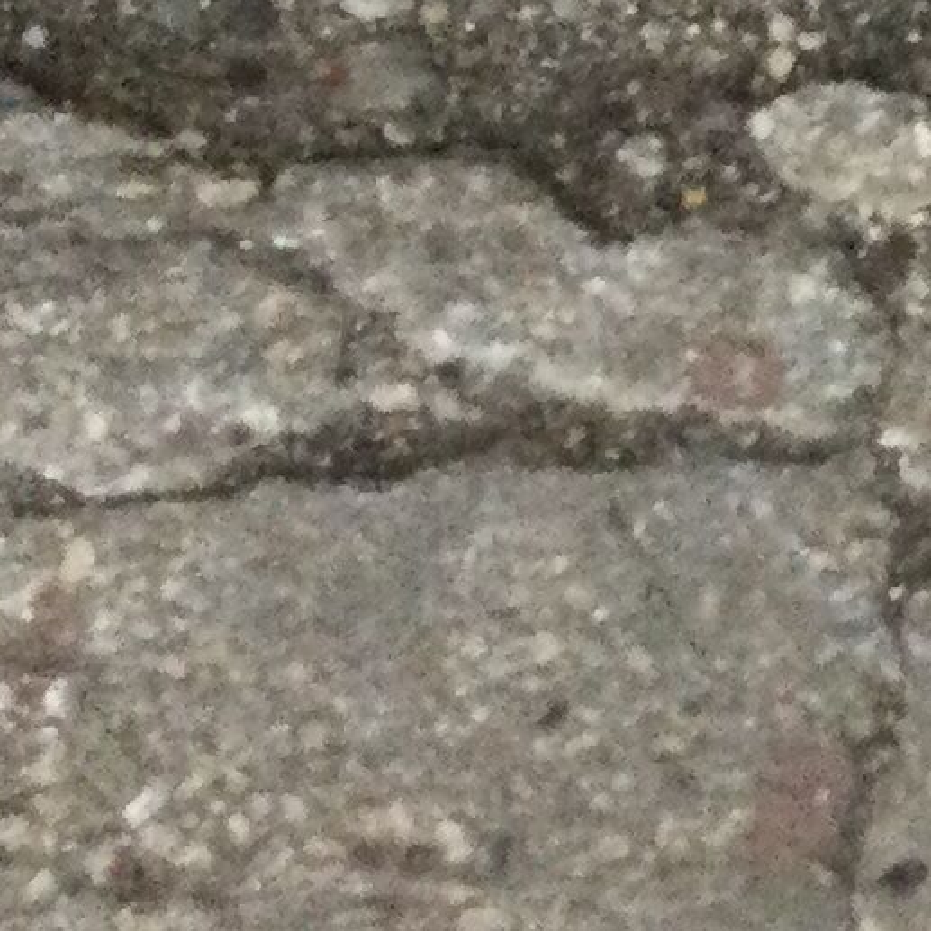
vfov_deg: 9.7
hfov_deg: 8.8
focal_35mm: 173
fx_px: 5264
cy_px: -666
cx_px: 2521
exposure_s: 1/33
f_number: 2.4
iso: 50
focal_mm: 3.3
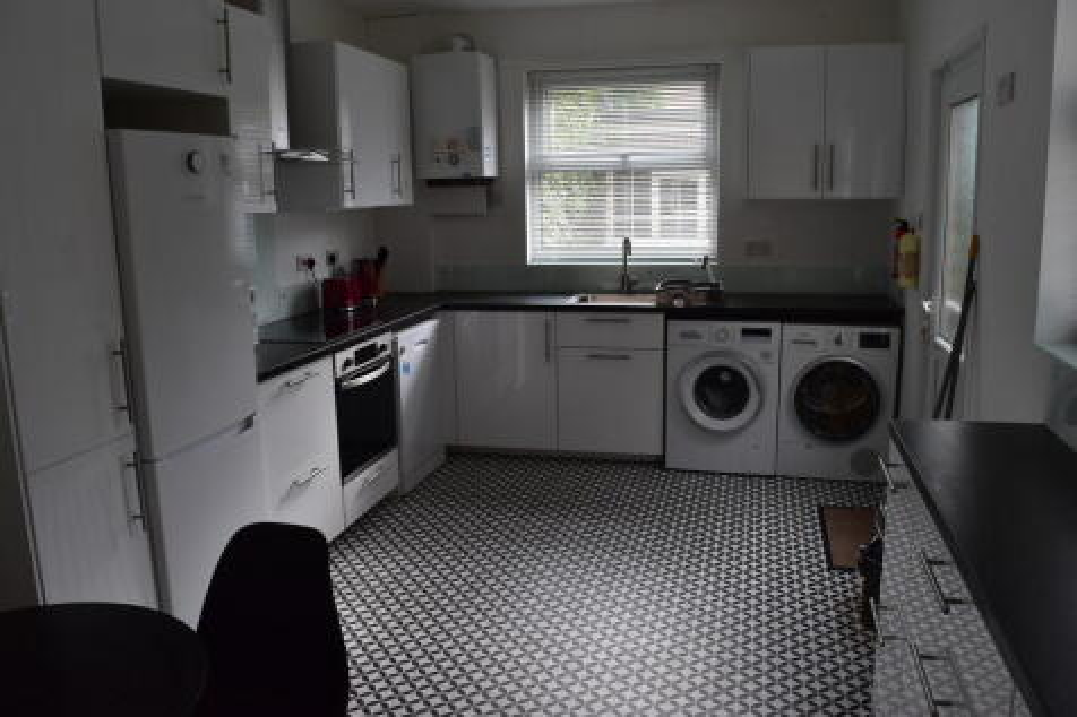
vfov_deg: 47.9
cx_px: 538
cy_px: 358
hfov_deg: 67.4
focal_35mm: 27
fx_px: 807
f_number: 8
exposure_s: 1/80
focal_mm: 18
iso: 400
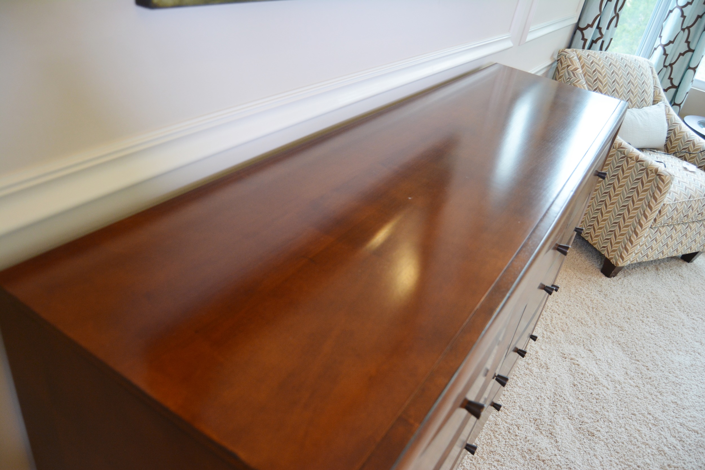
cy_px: 235
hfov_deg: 67.4
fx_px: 529
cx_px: 352
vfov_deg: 47.9
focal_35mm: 27
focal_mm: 18
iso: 560
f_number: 4
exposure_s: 1/60
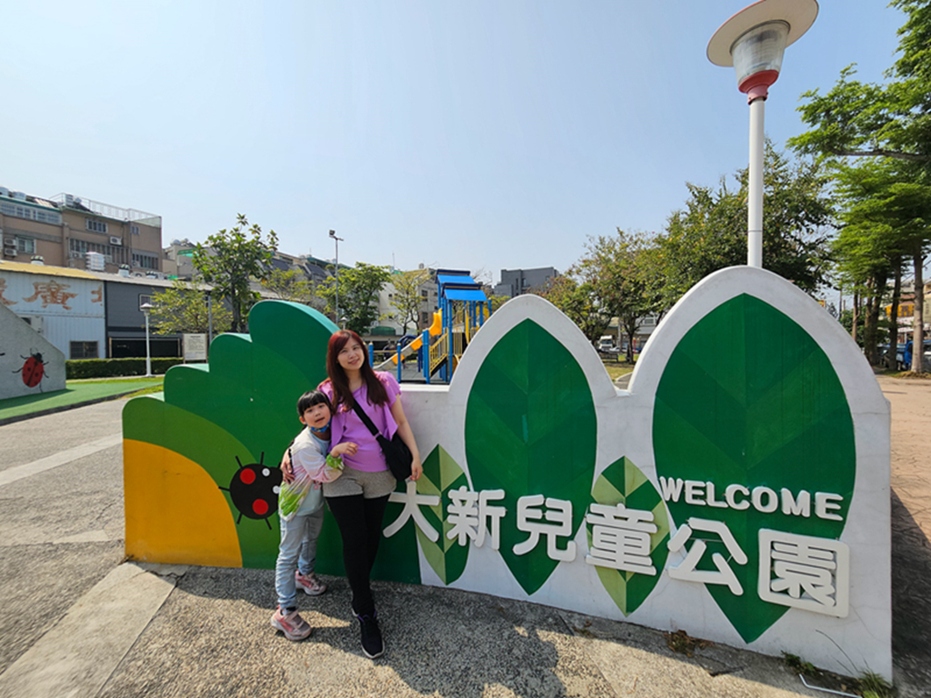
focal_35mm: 13
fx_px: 350
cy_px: 349
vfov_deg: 89.9
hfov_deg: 106.2
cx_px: 466
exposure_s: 1/2544
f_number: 2.2
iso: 50
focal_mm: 2.2
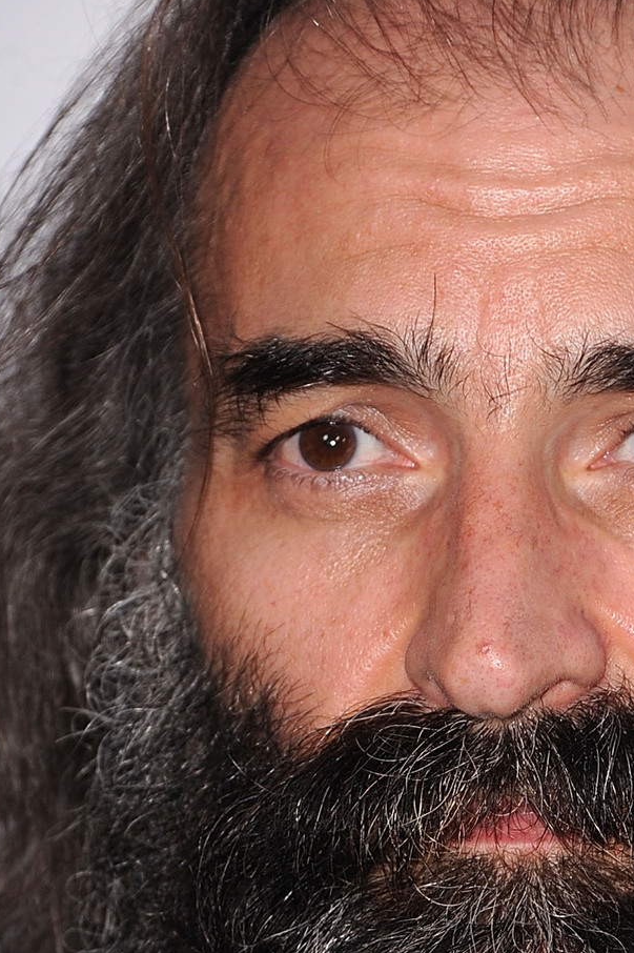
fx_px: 17930
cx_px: 588
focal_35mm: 678
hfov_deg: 2.0
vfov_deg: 3.0
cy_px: 822
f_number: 7.1
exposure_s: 1/250
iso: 500
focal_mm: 300
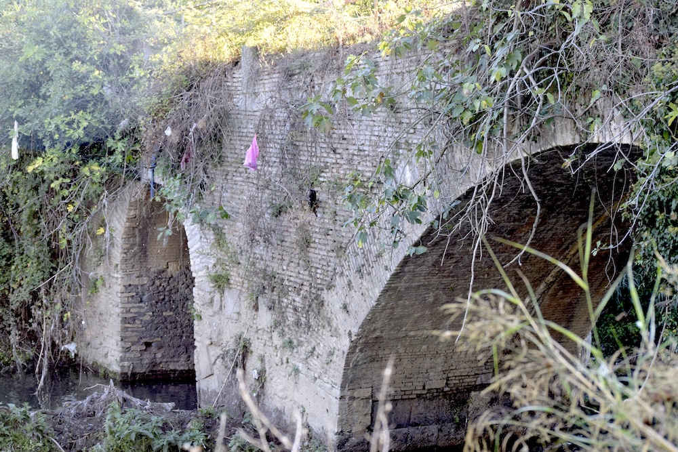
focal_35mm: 82
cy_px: 226
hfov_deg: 24.6
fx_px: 1554
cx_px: 339
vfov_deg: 16.6
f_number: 5
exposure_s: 1/100
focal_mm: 55
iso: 400
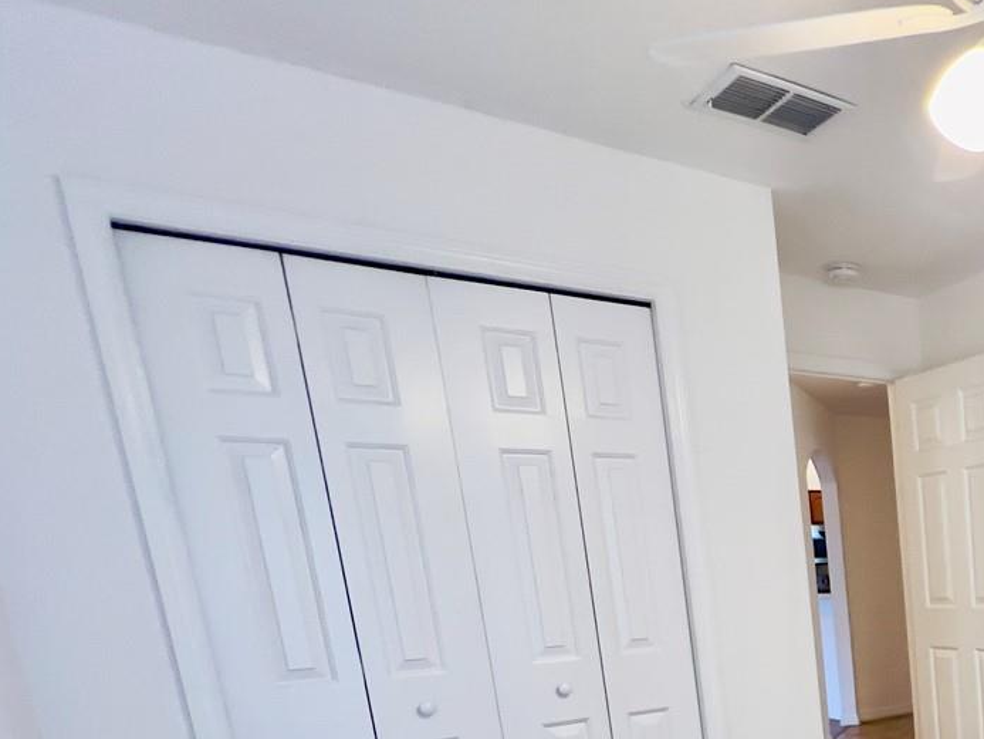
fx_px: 853
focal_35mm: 30
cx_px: 1010
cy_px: 762
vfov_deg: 40.2
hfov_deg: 48.1
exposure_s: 1/60
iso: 125
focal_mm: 1.57
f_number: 1.8
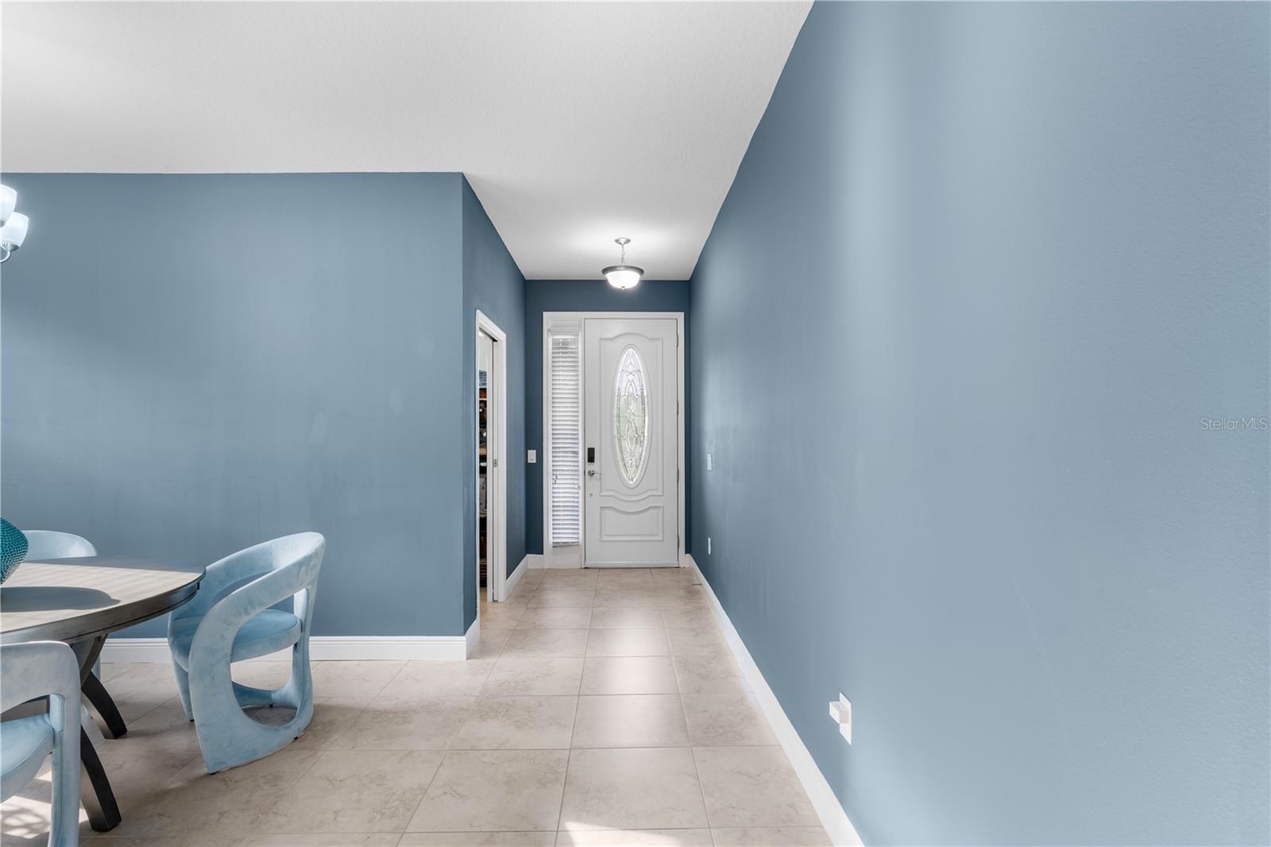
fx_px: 565
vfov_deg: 73.7
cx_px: 636
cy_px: 424
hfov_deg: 96.7
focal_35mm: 16
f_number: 9
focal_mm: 16
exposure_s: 1/1.25
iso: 100
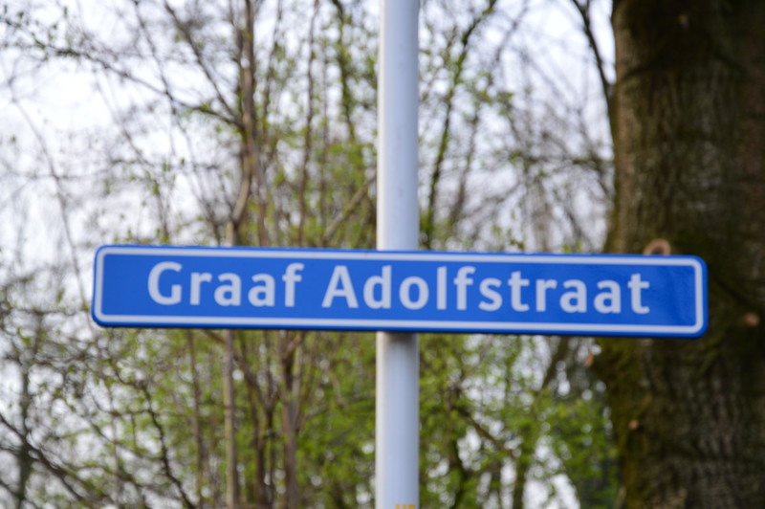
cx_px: 382
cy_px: 254
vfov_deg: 11.4
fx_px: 2548
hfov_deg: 17.1
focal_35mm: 120
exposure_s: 1/200
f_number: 5.3
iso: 200
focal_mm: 80
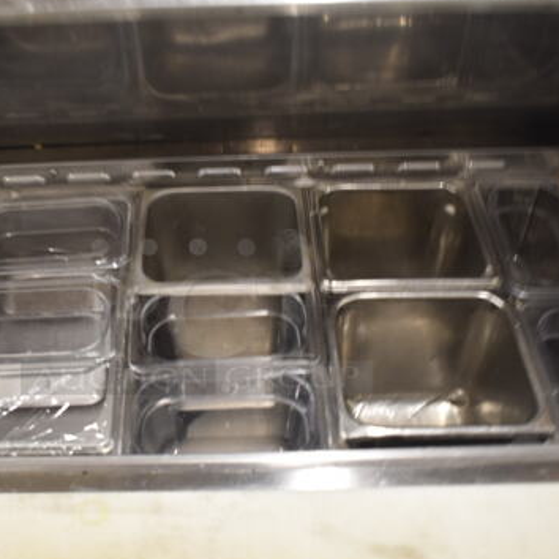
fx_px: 804
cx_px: 197
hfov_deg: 38.0
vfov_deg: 38.3
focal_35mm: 44
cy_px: 311
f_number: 3.5
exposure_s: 1/30
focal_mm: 20
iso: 360
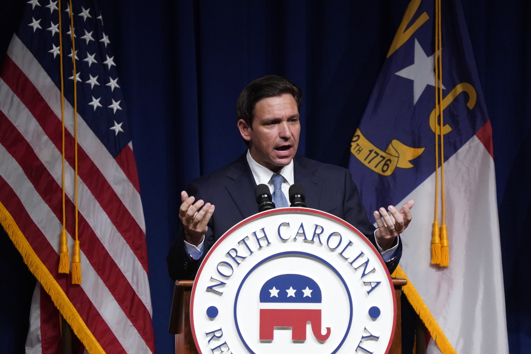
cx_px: 266
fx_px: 8849
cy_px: 177
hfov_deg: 3.4
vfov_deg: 2.3
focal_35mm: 600
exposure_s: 1/400
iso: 10000
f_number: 6.3
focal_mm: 600
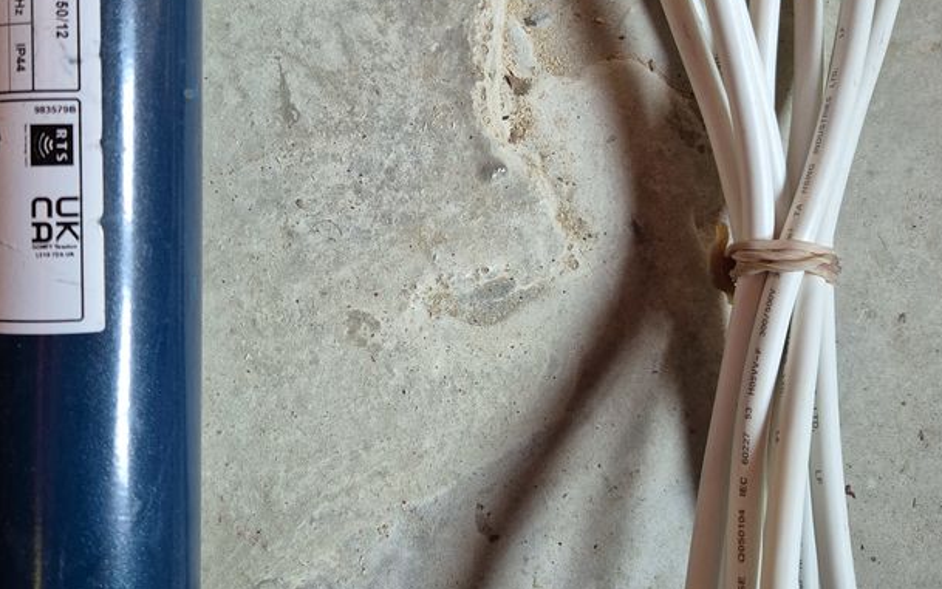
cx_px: 419
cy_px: 182
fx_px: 1027
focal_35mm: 40
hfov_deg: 49.2
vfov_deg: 31.7
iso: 640
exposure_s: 1/100
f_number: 1.8
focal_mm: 5.4
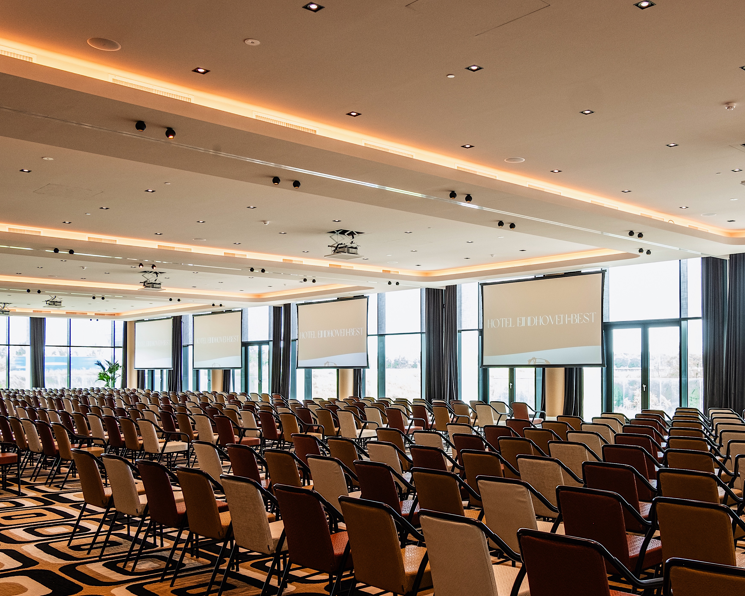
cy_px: 364
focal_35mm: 37
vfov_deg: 39.9
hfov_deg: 48.9
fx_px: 816
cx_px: 435
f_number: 7.1
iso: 250
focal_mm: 15
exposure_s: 1/8
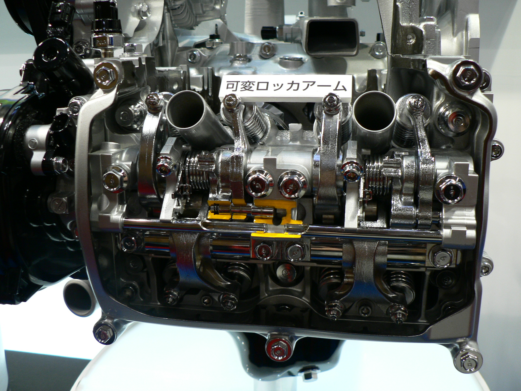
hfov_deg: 51.4
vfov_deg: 39.7
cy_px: 196
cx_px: 260
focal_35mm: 36
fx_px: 542
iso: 150
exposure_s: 1/30
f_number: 2.8
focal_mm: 6
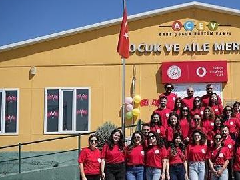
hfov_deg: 39.4
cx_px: 196
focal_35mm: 46
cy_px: 117
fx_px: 319
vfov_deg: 31.3
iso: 100
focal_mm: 28
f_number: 3.5
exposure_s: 1/2000
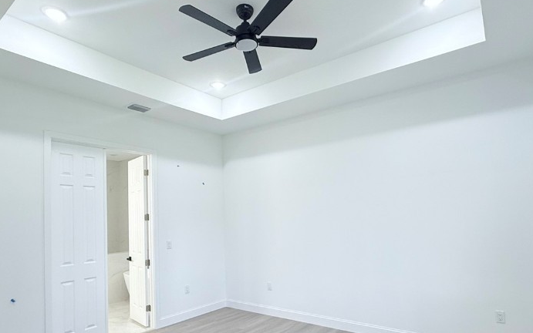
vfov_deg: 54.4
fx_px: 320
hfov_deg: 79.6
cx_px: 270
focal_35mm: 22
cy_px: 210
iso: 200
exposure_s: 1/120
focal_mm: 2.22
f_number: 2.2
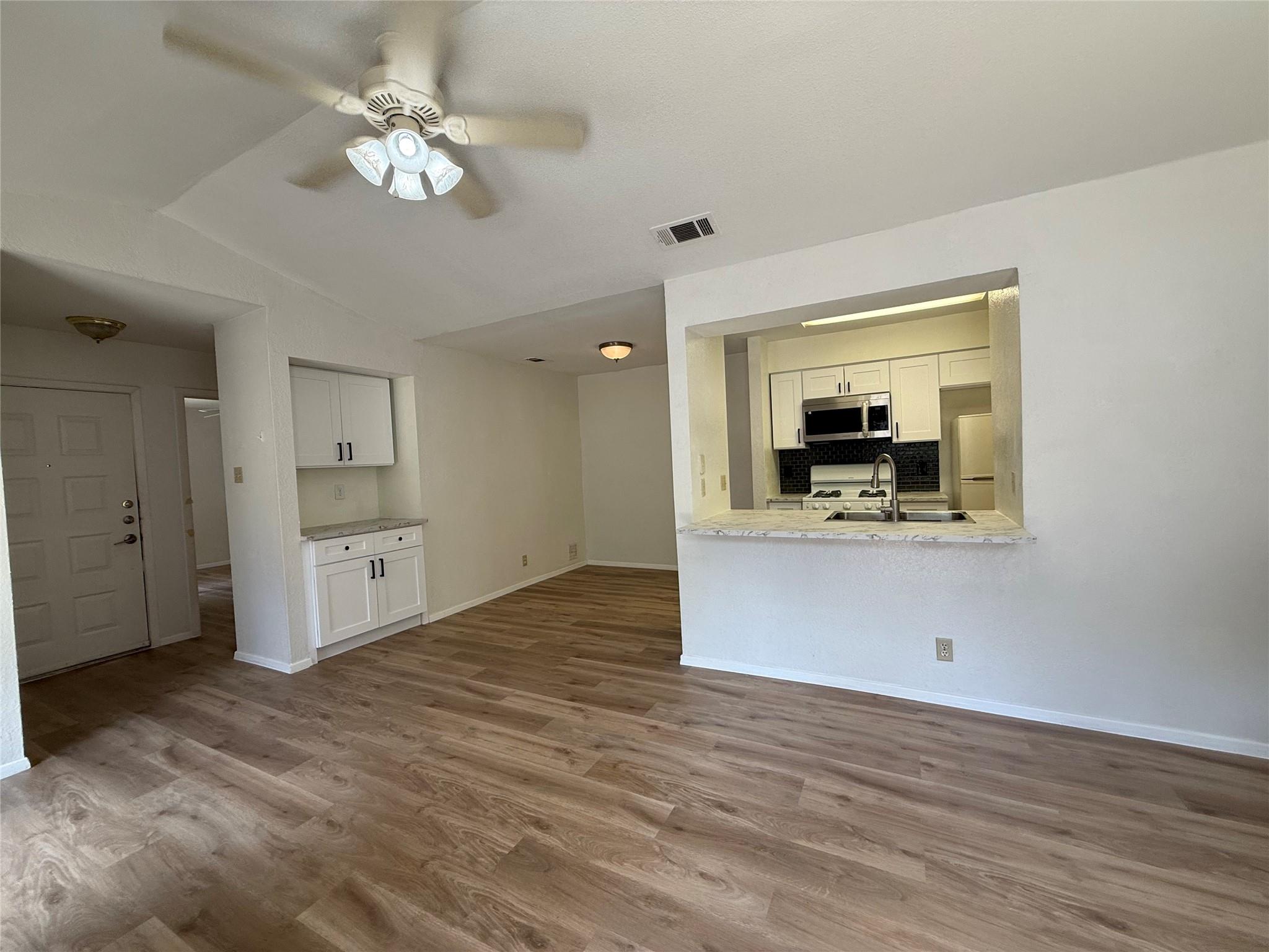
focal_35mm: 14
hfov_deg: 102.1
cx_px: 634
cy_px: 476
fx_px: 513
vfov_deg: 85.7
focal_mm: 2.22
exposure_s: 1/120
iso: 64
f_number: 2.2
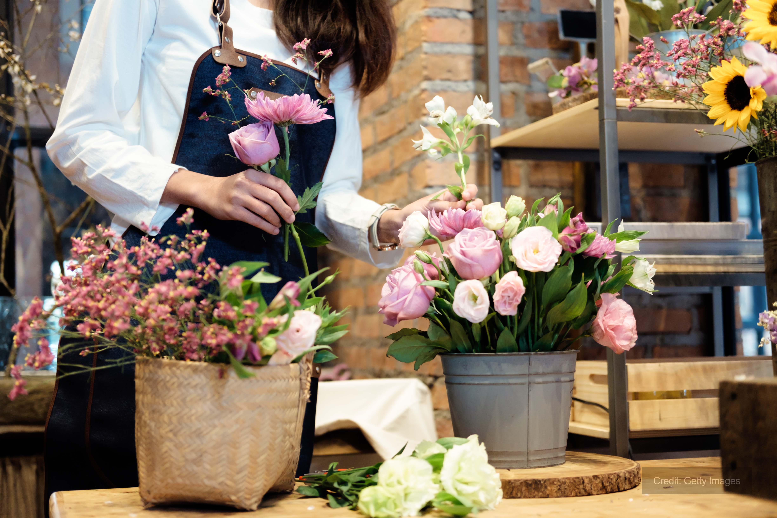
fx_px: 1144
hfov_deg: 37.5
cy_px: 259
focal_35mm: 53
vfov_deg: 25.5
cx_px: 388
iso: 640
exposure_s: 1/60
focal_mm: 35
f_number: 2
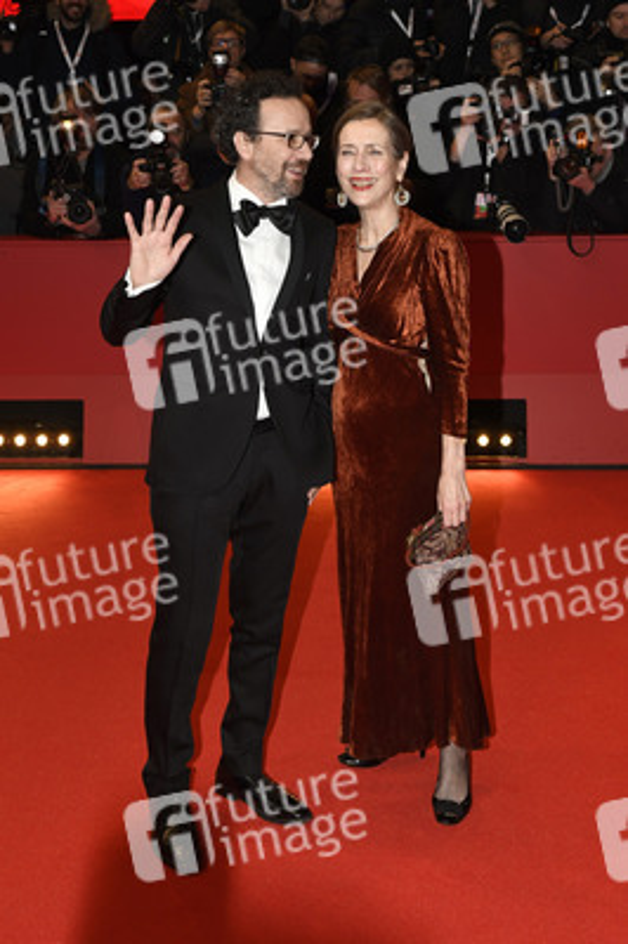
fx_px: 1206
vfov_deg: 42.8
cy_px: 472
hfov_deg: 29.2
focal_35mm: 46
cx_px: 314
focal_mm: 31
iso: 800
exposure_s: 1/320
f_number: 6.3
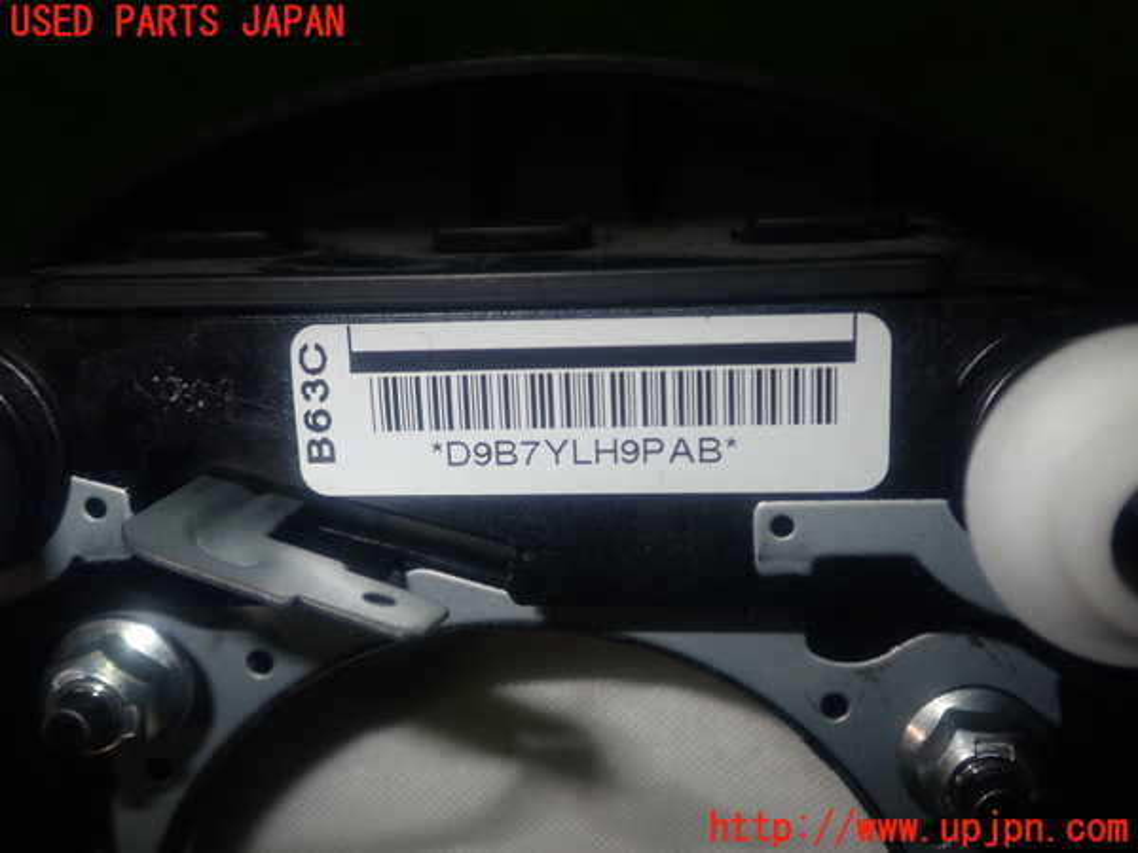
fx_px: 1249
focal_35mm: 38
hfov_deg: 49.0
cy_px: 426
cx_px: 569
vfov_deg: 37.7
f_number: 8
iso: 200
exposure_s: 1/40
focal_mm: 6.83
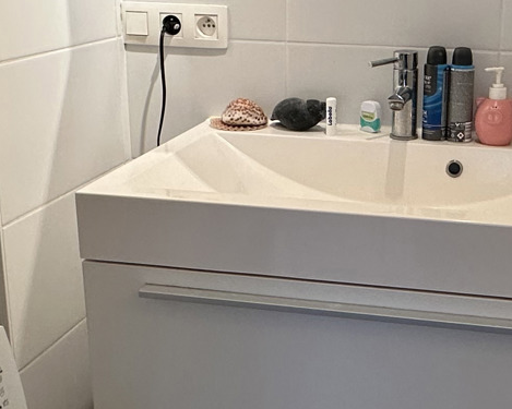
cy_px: 148
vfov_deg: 27.0
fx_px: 848
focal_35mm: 56
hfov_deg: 33.0
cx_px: 374
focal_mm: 2.22
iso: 200
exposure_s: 1/100
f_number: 2.2
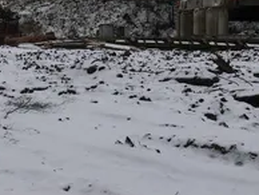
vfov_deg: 19.9
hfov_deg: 26.0
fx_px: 539
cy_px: -1
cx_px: 20
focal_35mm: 72
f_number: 5
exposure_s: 1/100
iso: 80
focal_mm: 7.4
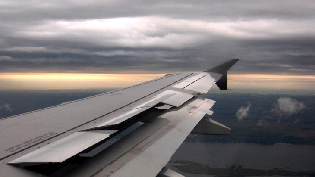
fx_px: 485
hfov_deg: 35.7
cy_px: 138
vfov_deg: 20.5
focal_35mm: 58
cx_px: 107
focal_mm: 8
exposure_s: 1/111
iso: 100
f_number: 2.8
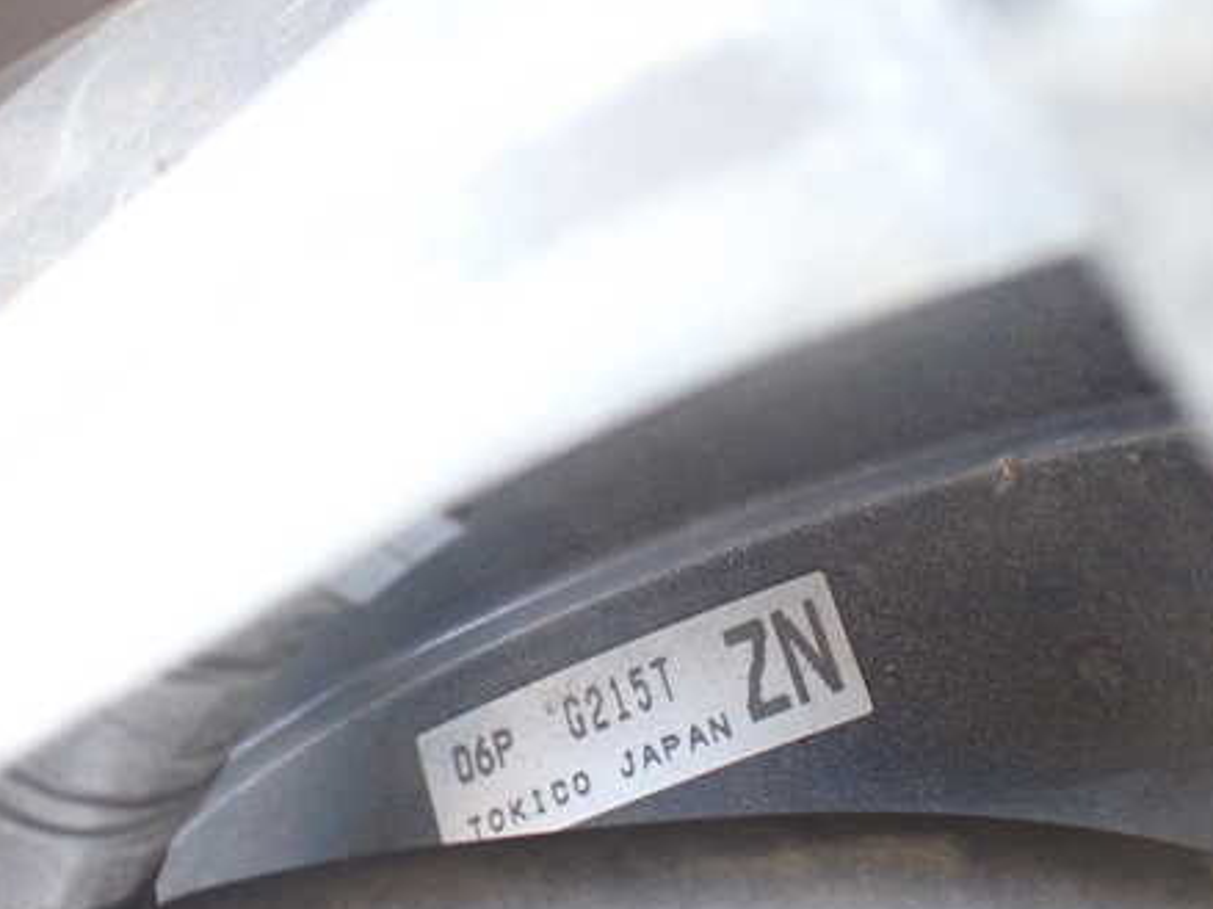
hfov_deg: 45.6
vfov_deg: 35.0
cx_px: 713
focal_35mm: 41
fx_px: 1436
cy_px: 550
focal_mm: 5.4
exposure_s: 1/80
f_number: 2.3
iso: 800
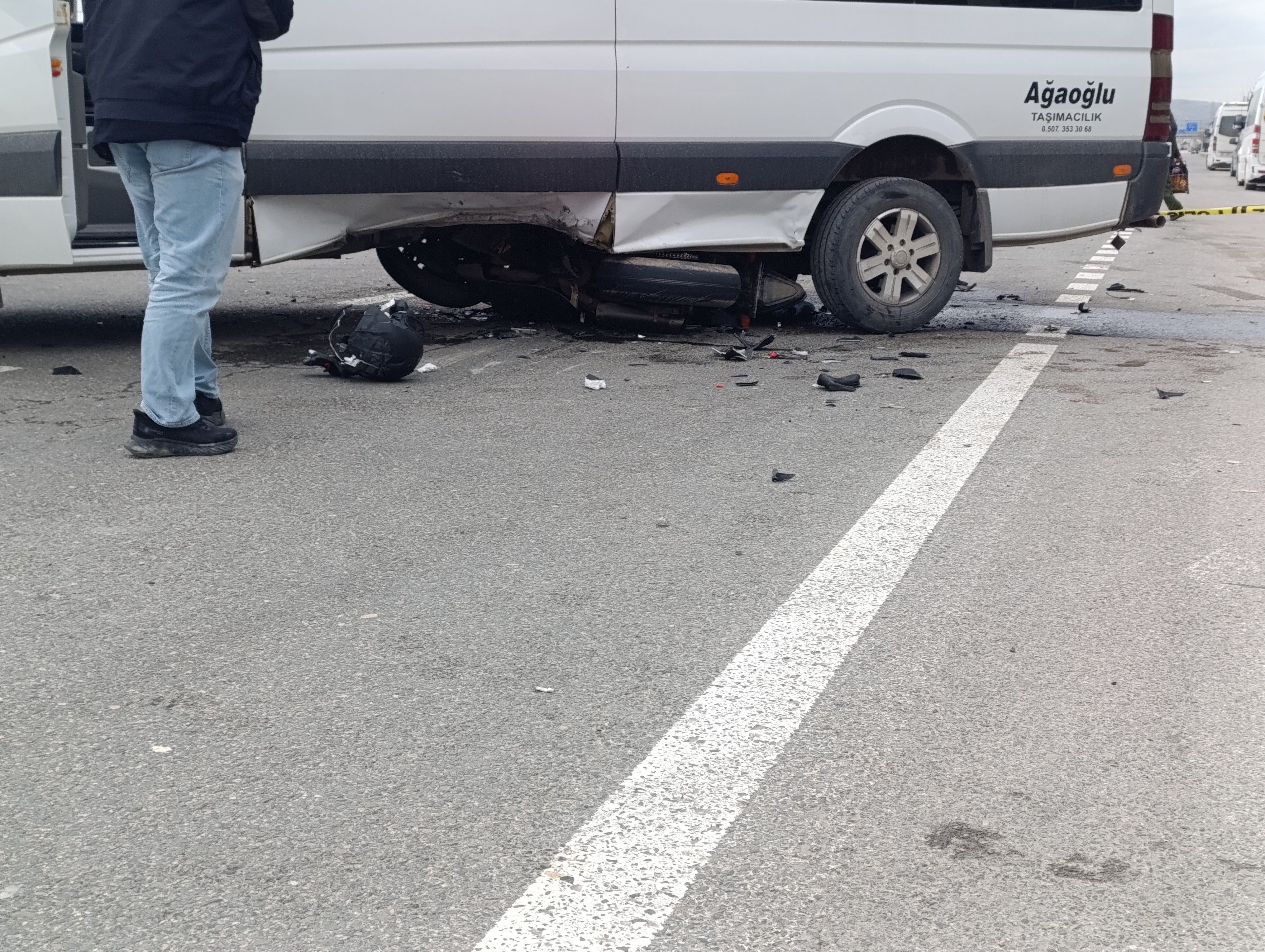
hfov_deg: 41.2
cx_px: 632
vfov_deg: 31.6
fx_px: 1683
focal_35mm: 46
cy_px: 476
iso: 80
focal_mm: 6.14
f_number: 1.6
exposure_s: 1/99.9
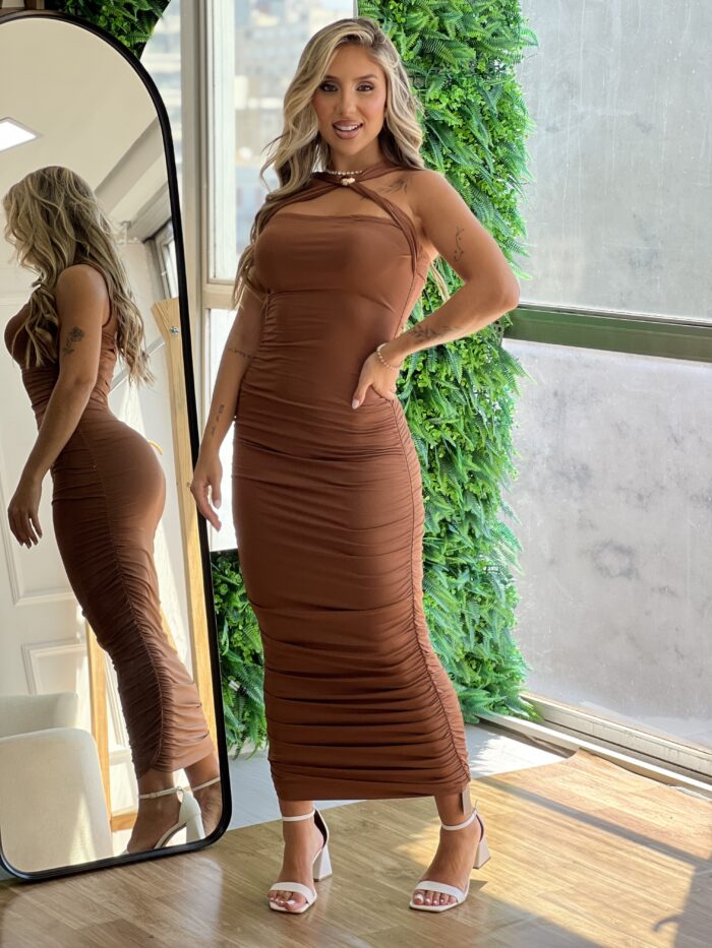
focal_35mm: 77
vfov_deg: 25.3
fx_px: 2111
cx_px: 356
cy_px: 474
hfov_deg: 19.1
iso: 64
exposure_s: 1/120
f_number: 2.8
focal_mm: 9
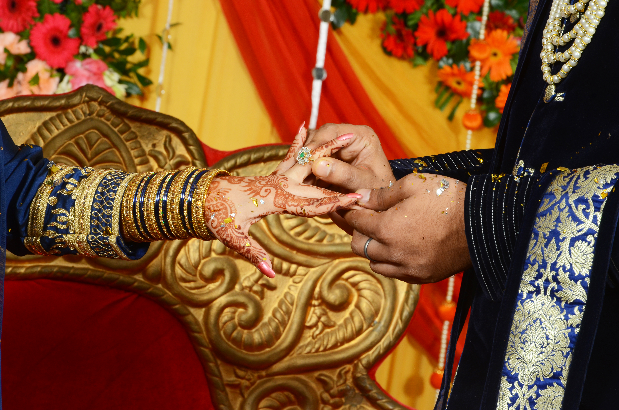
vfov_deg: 8.7
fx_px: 2703
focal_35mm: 158
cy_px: 205
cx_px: 310
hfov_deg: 13.1
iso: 400
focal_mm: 105
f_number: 11
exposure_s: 1/100
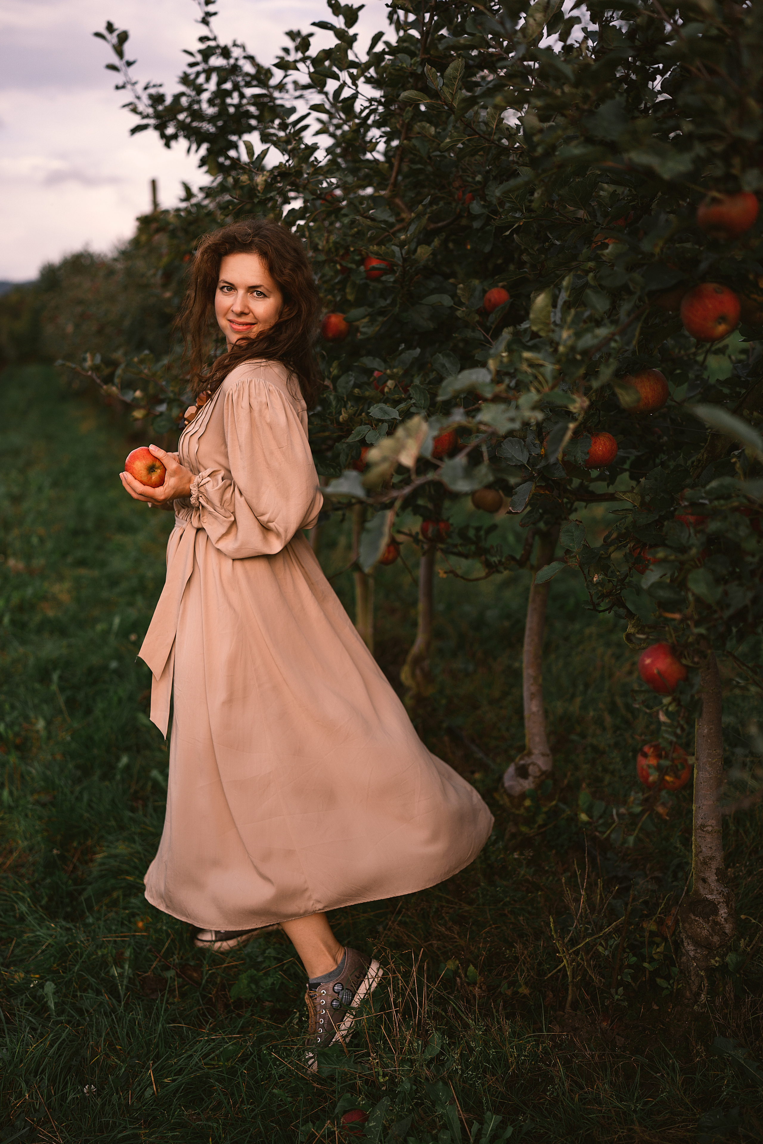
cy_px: 572
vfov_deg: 54.4
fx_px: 1113
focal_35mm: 35
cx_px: 382
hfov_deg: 37.9
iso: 100
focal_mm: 35
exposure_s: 1/2500
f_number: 1.4
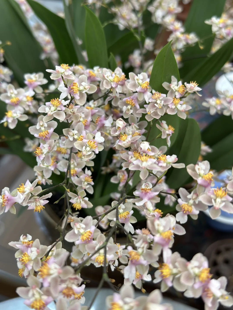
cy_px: 155
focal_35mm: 48
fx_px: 431
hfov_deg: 30.3
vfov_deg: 39.7
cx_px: 116
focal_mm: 6.86
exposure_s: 1/50
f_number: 1.78
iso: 100
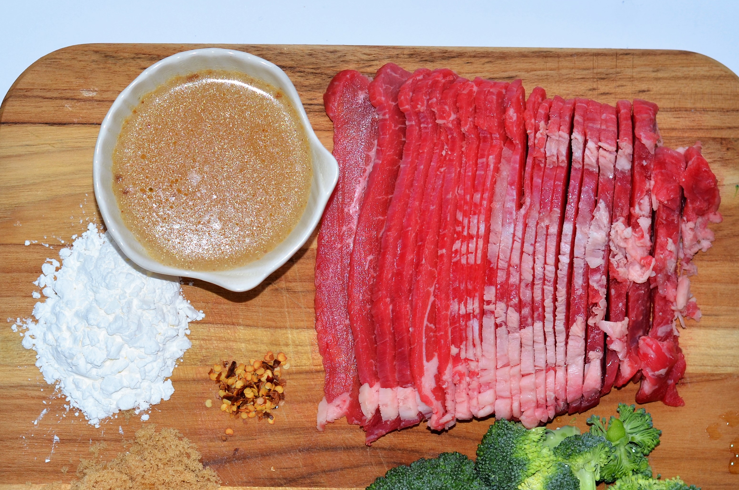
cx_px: 301
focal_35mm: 119
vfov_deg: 11.4
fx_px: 2438
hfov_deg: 17.2
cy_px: 363
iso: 200
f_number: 5.6
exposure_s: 1/125
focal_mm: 50
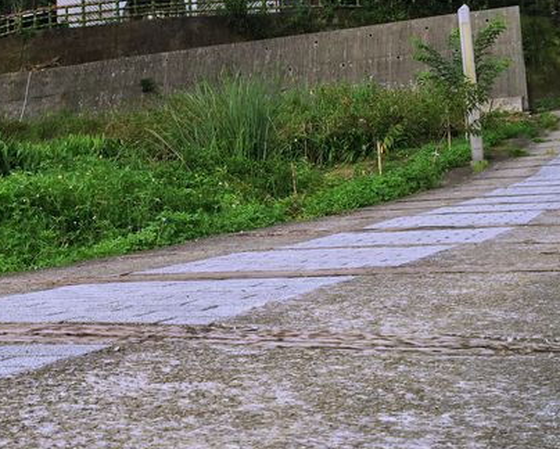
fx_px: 929
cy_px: 89
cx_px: 141
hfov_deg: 32.9
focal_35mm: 56
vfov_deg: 26.7
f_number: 2.2
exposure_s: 1/1014
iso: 32
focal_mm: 4.15
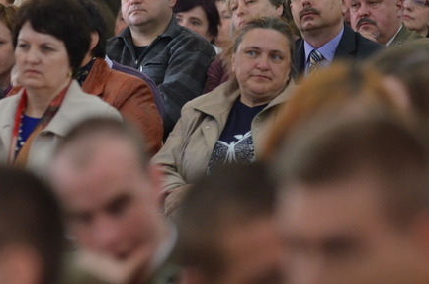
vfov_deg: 3.7
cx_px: 294
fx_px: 4374
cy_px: 52
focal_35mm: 368
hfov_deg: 5.6
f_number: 2.8
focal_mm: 150
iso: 1600
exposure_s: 1/400
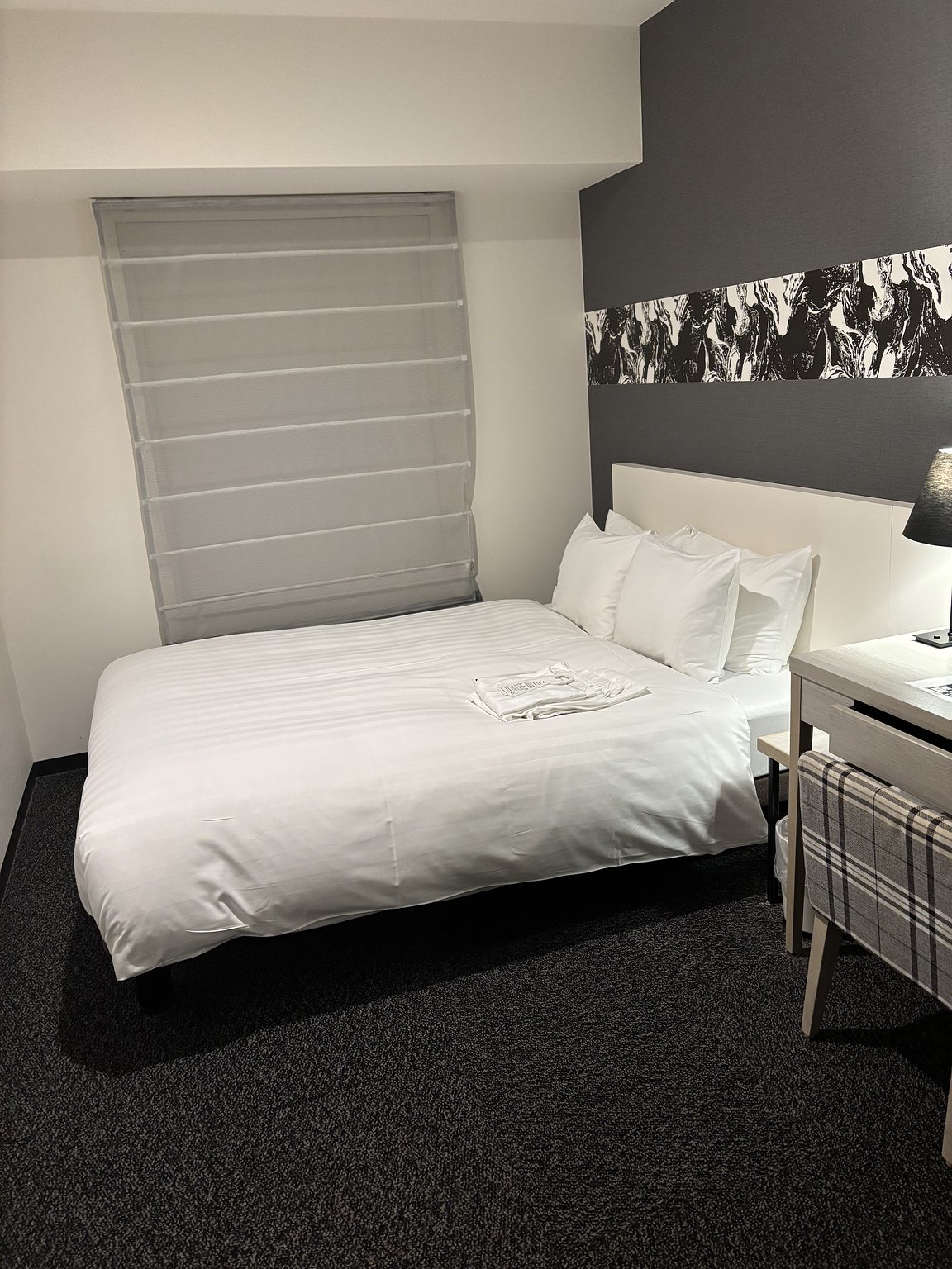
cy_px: 634
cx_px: 476
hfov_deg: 53.1
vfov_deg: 67.3
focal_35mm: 26
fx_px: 953
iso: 400
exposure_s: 1/60
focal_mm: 5.96
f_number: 1.6
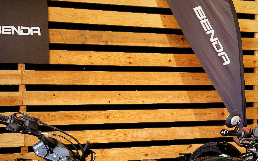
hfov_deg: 36.3
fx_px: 394
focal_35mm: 56
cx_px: 131
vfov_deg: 22.6
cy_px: 142
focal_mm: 21.9
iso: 800
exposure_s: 1/25
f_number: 4
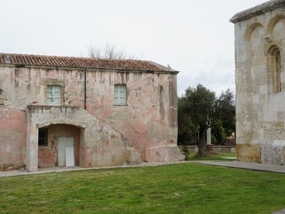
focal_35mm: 54
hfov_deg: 35.5
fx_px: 445
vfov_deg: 27.0
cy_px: 97
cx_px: 131
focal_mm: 30
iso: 200
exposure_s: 1/160
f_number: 13
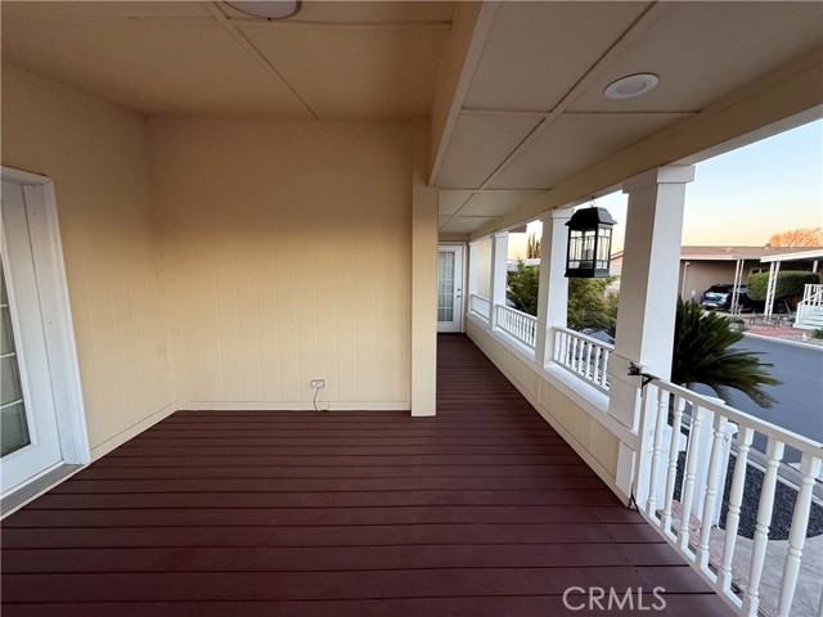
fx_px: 333
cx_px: 412
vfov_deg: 85.7
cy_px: 308
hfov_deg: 102.1
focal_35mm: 14
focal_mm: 2.22
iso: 160
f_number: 2.2
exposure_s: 1/99
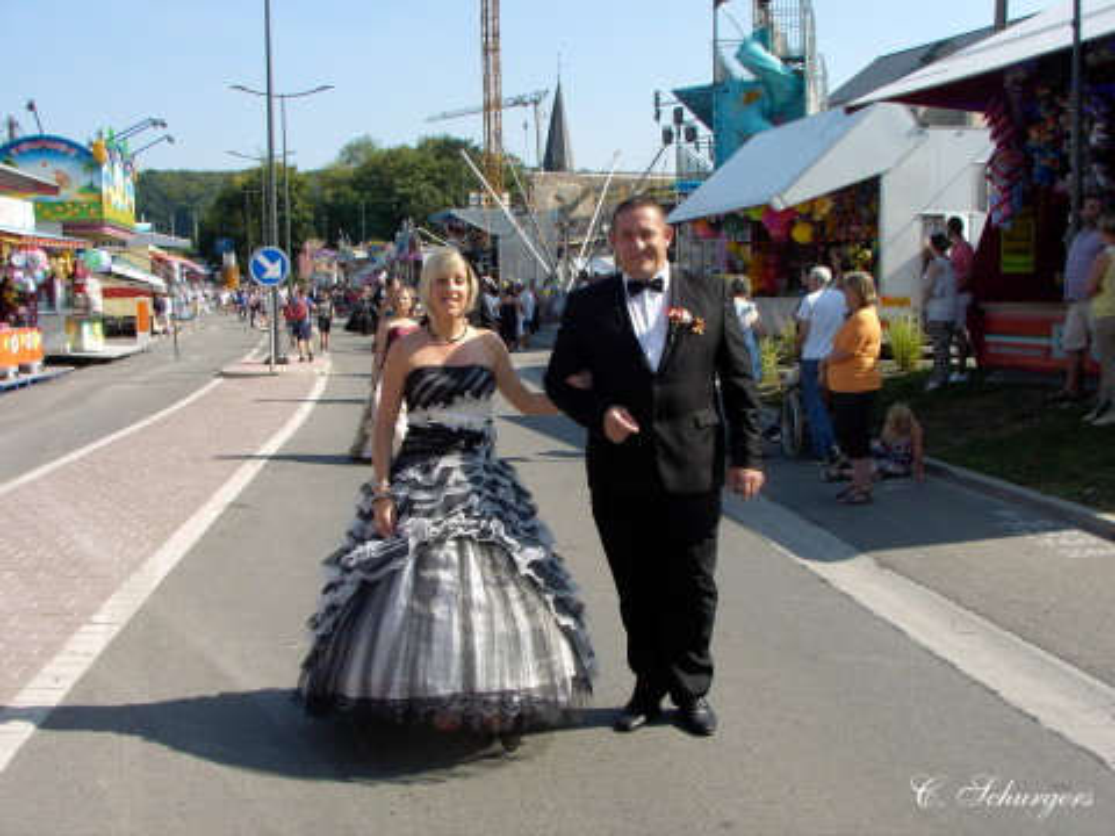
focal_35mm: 40
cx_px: 558
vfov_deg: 36.0
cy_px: 418
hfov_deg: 46.8
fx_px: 1288
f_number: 5
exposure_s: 1/240
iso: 70
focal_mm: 6.2
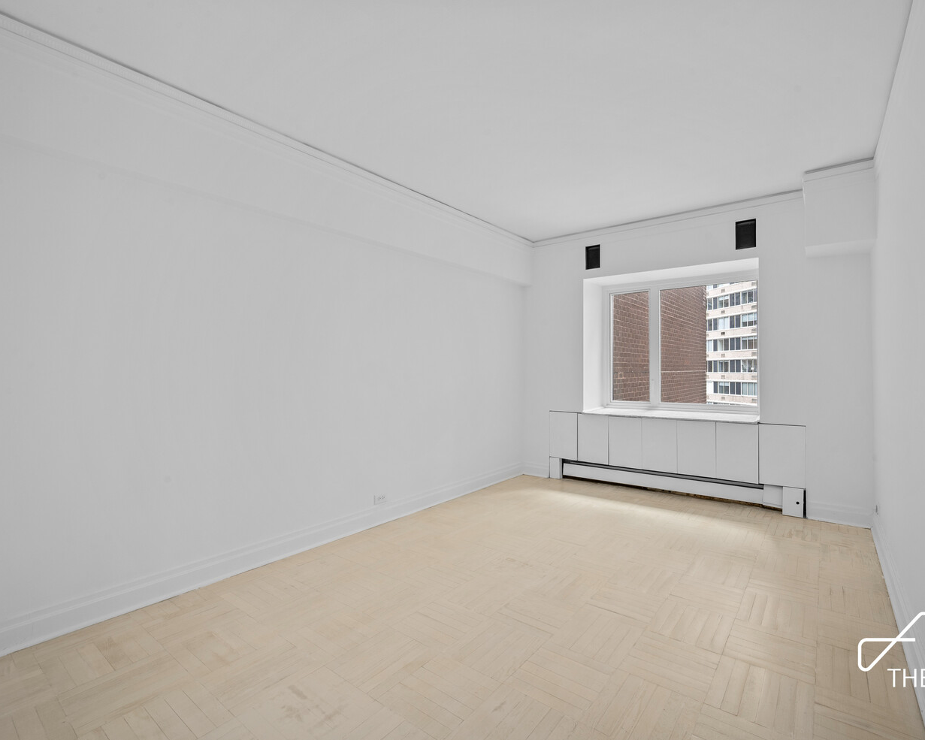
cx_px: 523
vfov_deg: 80.4
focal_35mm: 16
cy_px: 369
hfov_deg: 92.6
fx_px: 438
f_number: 11
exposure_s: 1
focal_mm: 14
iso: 320
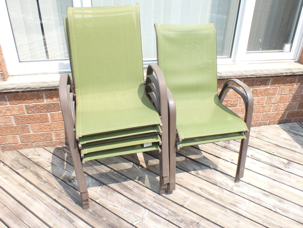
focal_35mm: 30
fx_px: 263
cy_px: 114
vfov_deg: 46.8
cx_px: 152
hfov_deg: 60.0
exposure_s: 1/500
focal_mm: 5.4
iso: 100
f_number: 3.2
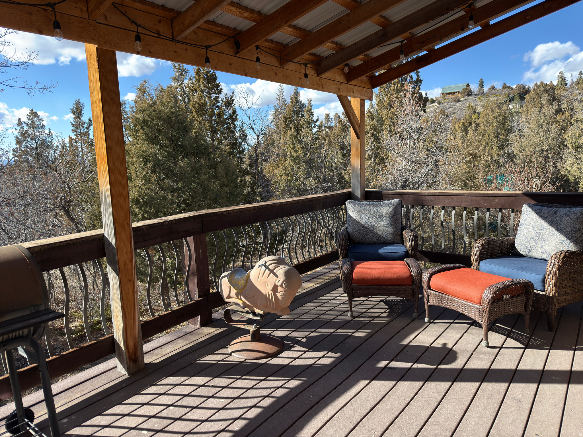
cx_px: 292
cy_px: 218
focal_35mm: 24
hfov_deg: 71.6
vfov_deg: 56.8
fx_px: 404
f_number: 1.78
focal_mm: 6.76
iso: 64
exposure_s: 1/1376
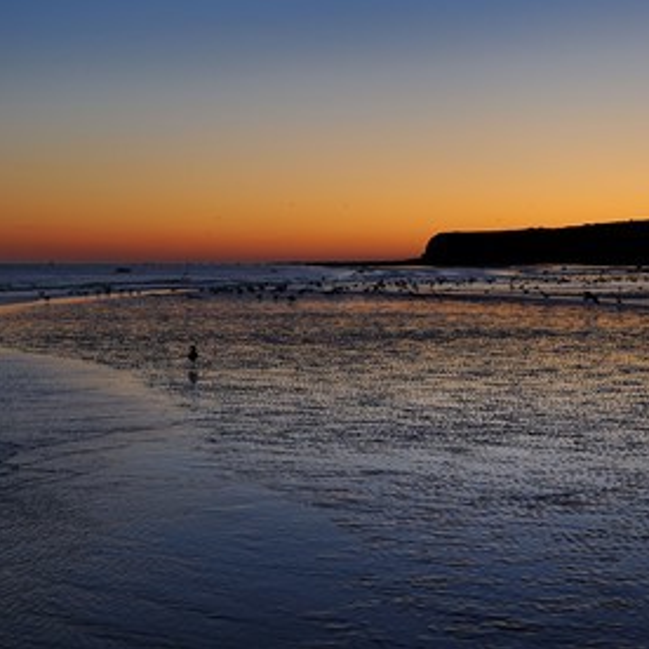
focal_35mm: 71
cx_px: 226
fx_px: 1506
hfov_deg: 24.2
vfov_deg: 24.3
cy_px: 322
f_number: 3.5
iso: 800
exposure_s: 1/50
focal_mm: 55
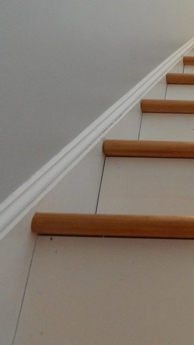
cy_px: 101
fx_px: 476
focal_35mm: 52
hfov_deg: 20.4
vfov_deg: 39.1
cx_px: 272
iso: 320
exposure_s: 1/30
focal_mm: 4
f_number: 3
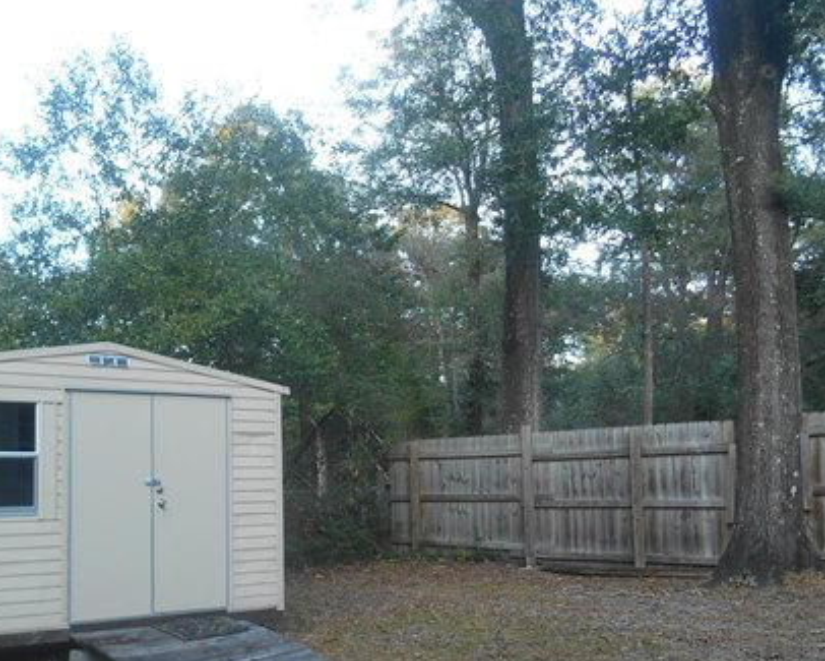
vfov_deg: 37.1
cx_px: 246
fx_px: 977
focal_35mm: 40
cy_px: 421
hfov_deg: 44.8
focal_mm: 4.7
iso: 140
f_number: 3.4
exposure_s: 1/30
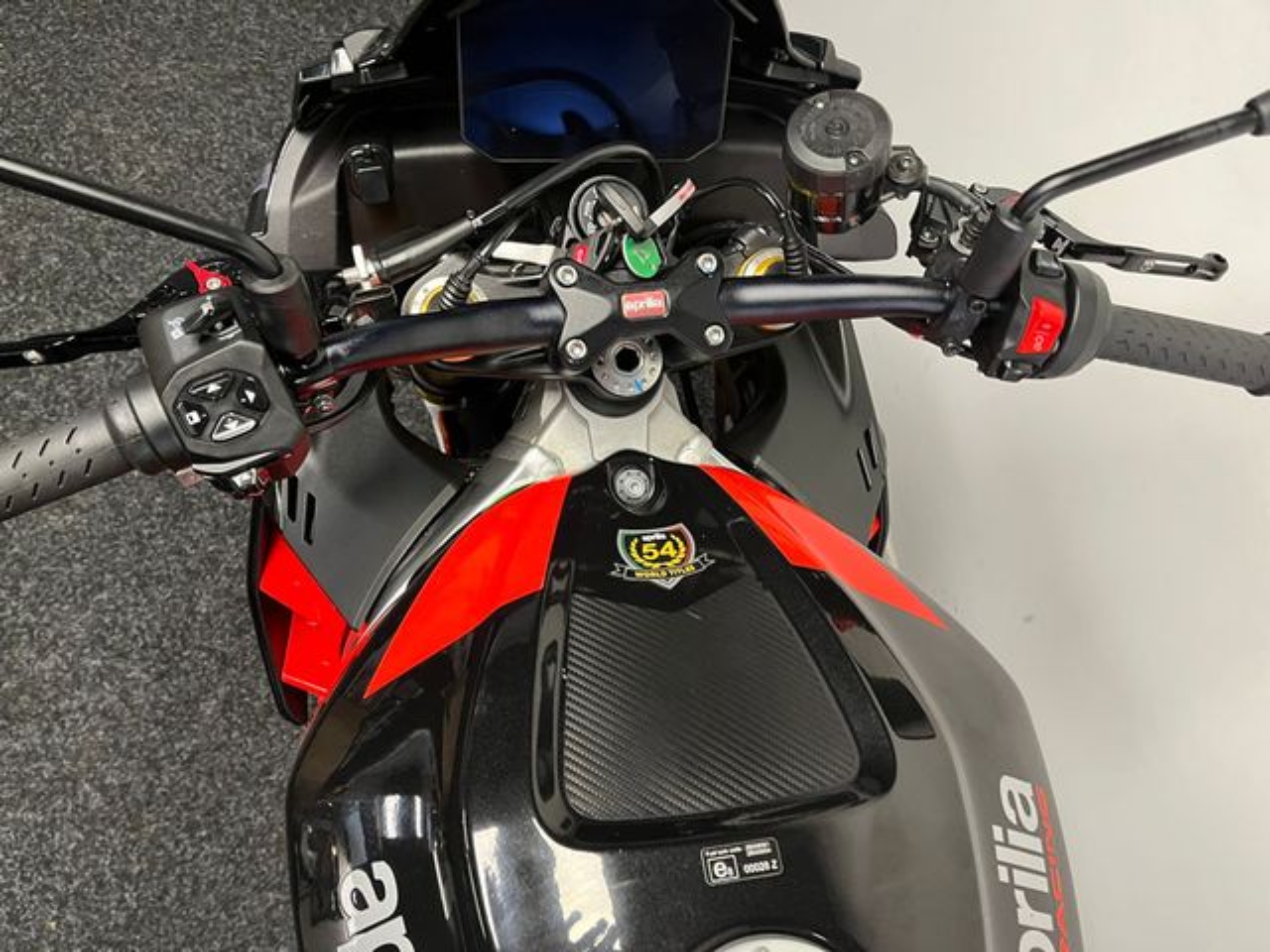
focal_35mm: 26
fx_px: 954
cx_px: 635
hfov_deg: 67.3
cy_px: 476
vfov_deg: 53.1
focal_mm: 5.1
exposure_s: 1/50
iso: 200
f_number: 1.6
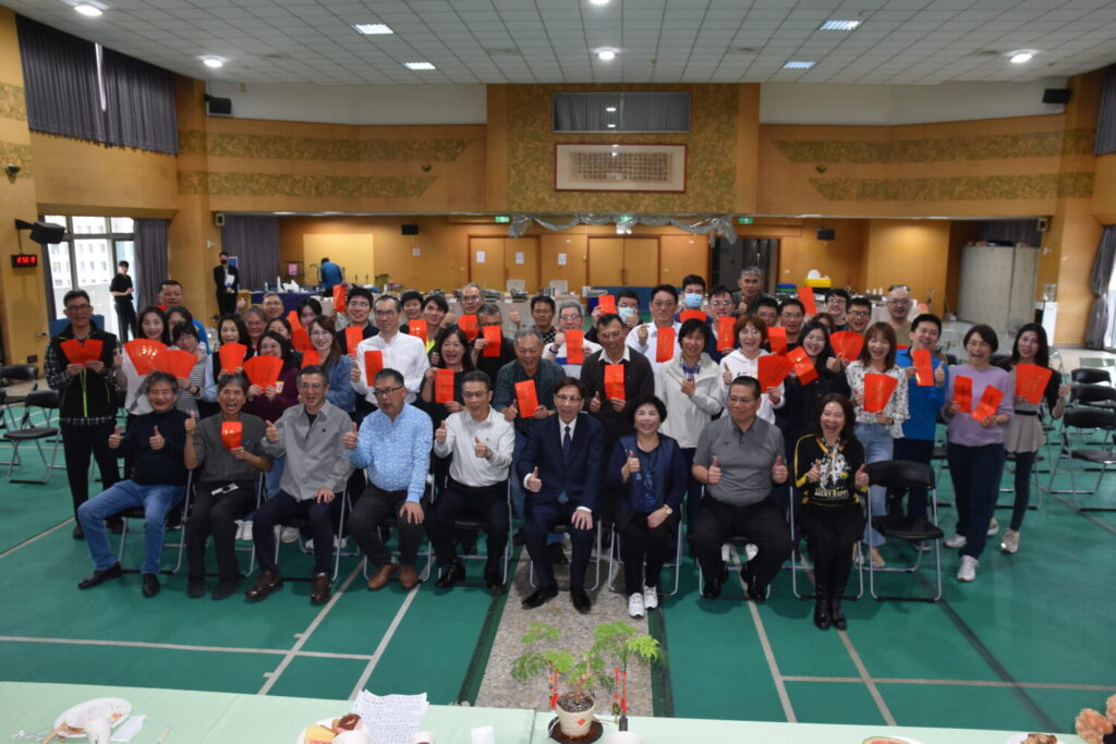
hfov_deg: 70.4
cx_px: 558
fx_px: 791
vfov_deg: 50.4
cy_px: 372
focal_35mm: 26
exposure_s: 1/80
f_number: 4.5
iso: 800
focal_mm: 17
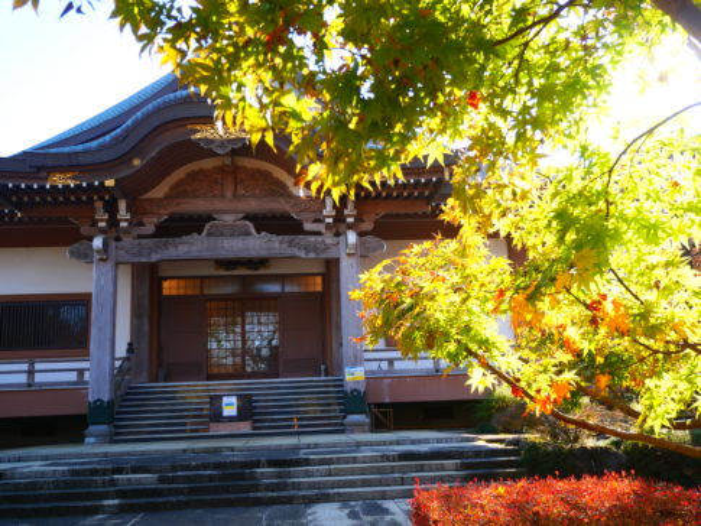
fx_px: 689
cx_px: 350
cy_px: 263
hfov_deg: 53.9
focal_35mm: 34
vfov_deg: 41.8
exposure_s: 1/200
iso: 200
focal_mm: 17
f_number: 4.1
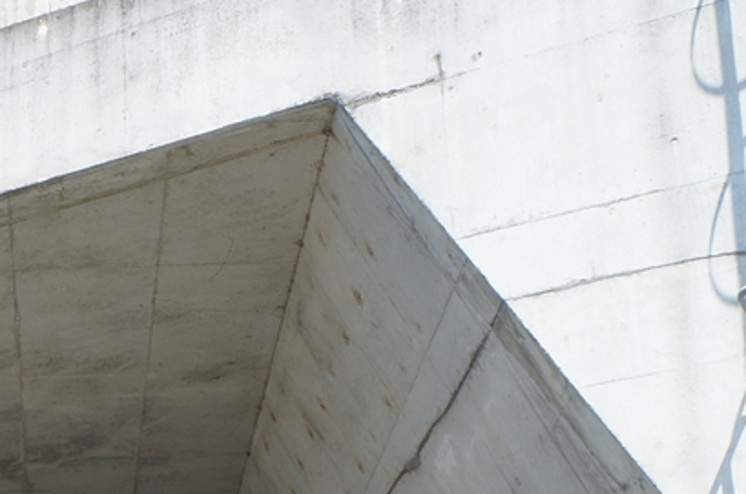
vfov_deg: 14.2
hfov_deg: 20.4
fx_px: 1912
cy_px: 633
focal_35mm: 92
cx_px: -199
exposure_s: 1/250
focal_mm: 21
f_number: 8
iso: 200
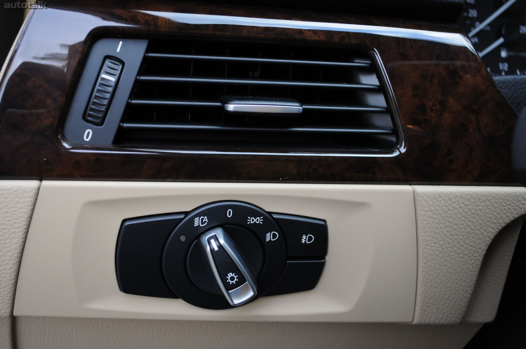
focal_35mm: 45
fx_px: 657
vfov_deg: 29.8
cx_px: 263
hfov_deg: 43.6
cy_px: 174
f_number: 4.5
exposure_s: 1/160
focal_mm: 30
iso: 1000
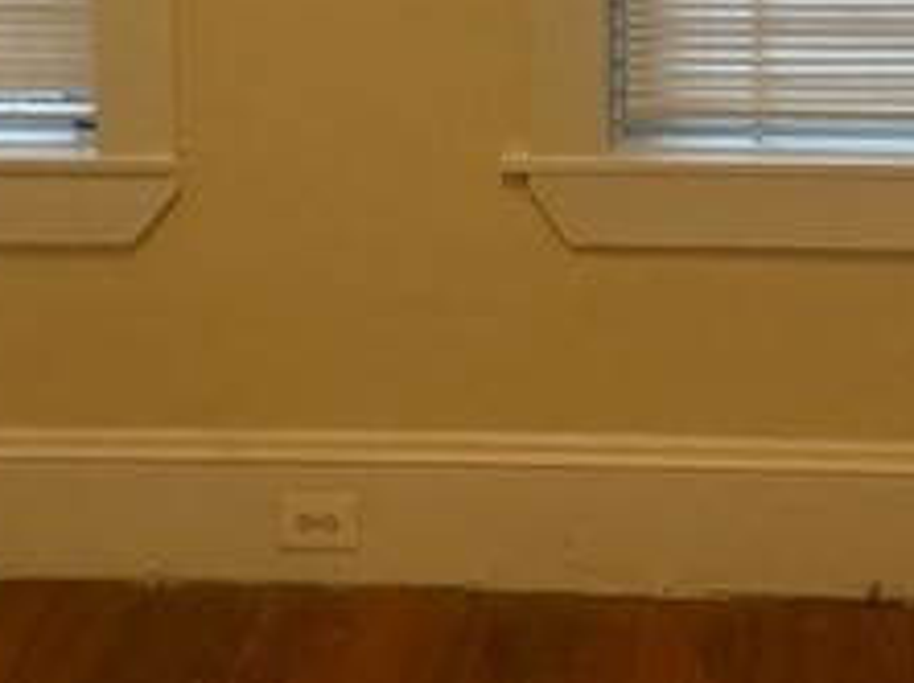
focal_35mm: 75
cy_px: -144
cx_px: 729
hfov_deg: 25.6
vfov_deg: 18.5
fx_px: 1978
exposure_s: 1/60
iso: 320
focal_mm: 4.2
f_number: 1.6
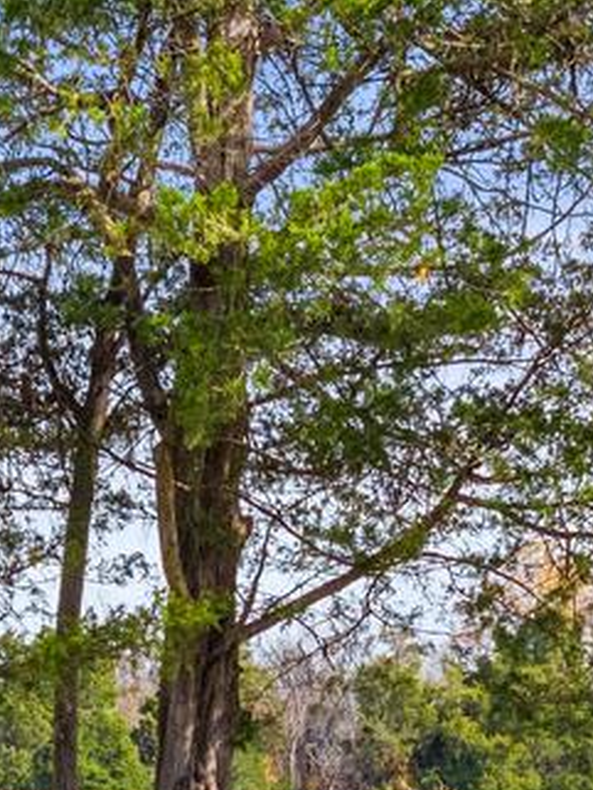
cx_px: 285
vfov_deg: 8.8
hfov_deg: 6.7
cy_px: 822
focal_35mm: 223
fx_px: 5090
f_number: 2.8
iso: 170
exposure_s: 1/1000
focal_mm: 19.35
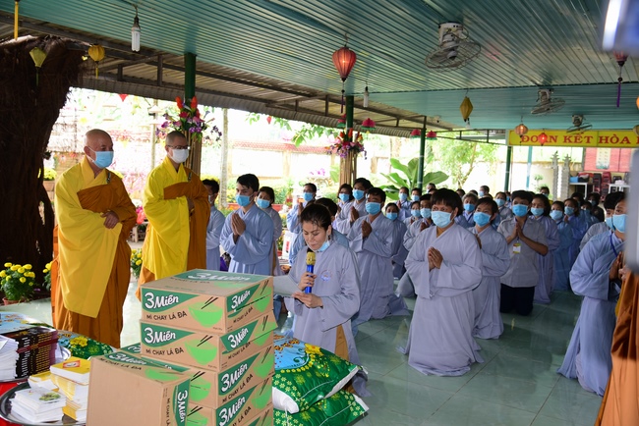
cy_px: 213
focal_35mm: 31
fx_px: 550
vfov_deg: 42.4
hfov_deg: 60.3
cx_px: 320
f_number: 4.5
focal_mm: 31
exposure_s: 1/40
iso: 320
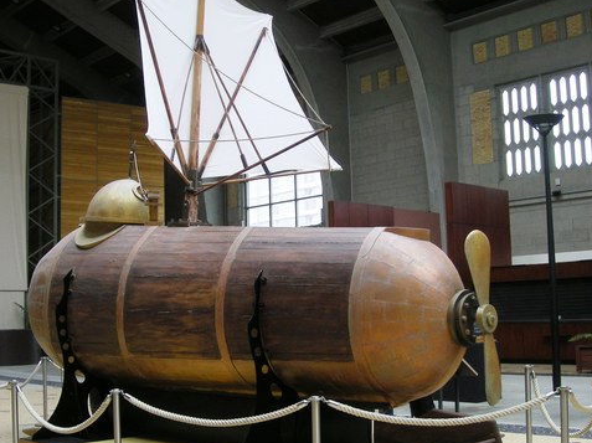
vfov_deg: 30.8
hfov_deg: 40.4
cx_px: 277
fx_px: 803
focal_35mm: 47
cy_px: 223
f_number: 2.8
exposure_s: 1/59.6
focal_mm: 5.7
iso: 70
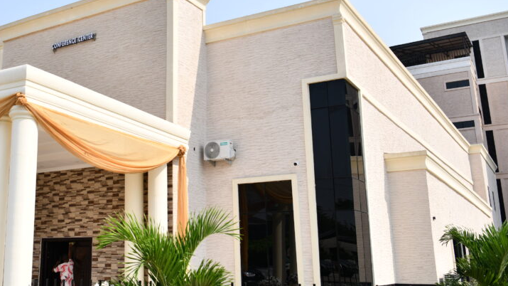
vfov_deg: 26.4
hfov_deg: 44.5
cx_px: 152
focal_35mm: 45
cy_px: 98
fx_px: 606
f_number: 4
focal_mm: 30
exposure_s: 1/1600
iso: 200
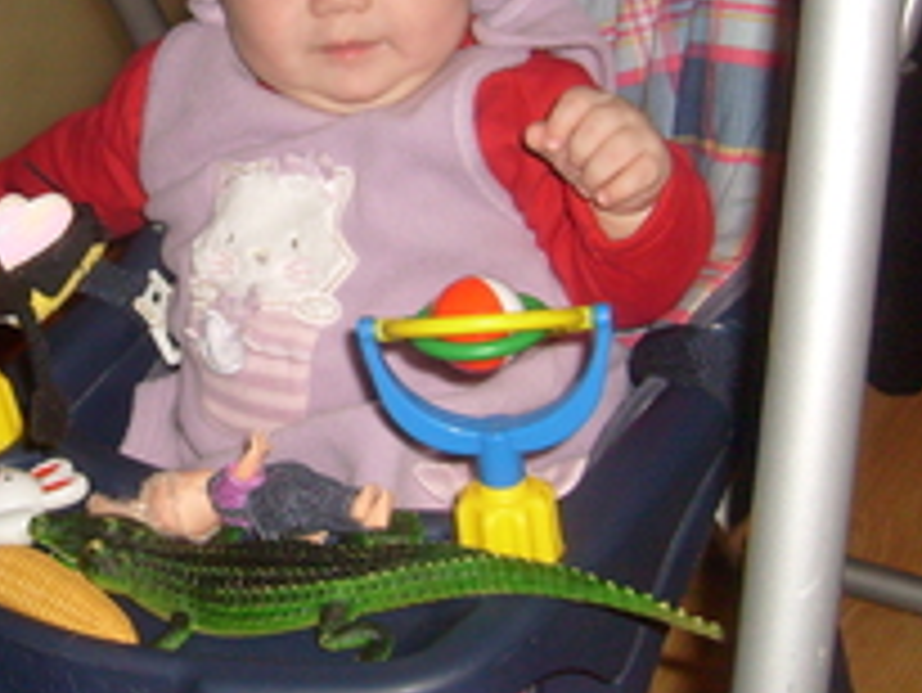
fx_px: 2052
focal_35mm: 77
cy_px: 166
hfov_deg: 24.8
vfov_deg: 19.0
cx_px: 153
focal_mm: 5.8
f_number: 2.8
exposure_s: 1/45
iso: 100
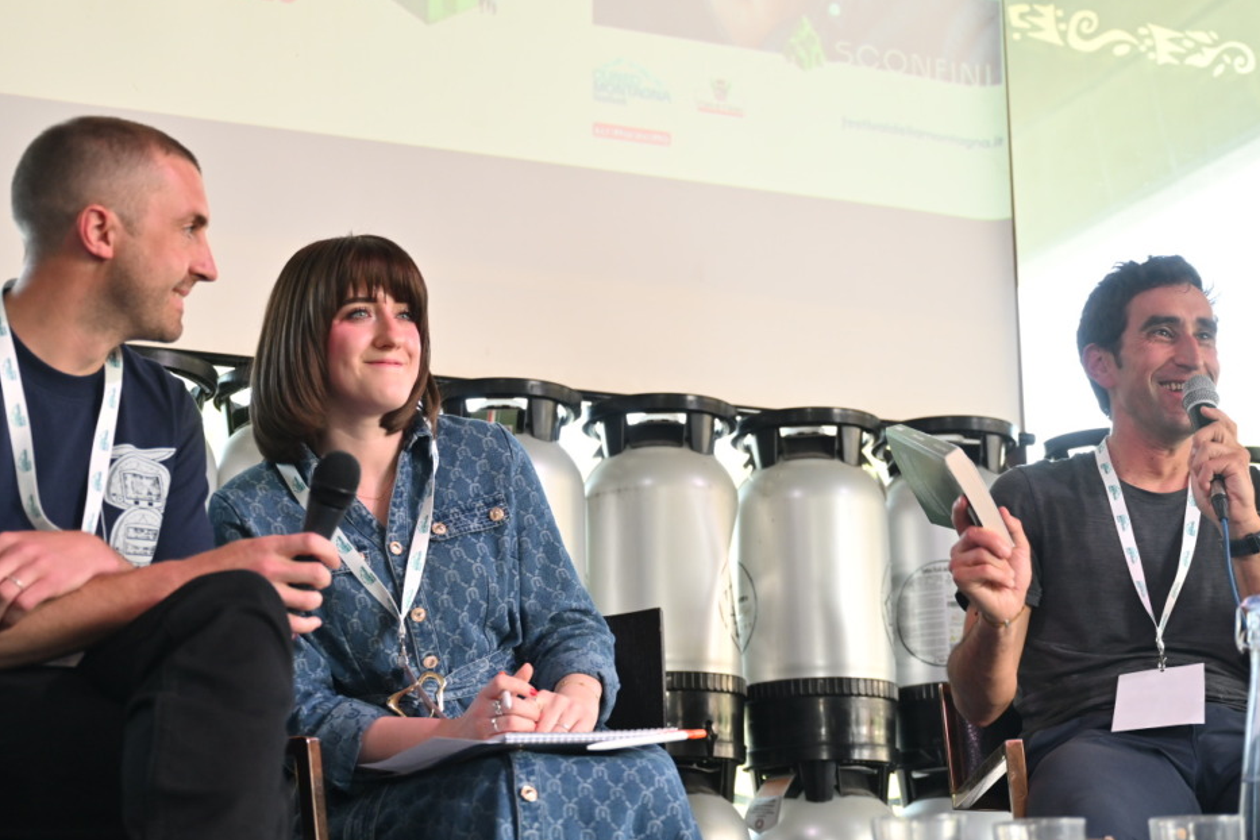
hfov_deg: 33.9
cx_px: 667
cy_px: 431
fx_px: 2065
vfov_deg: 23.0
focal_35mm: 59
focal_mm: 43
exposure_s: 1/250
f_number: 2.8
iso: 1000
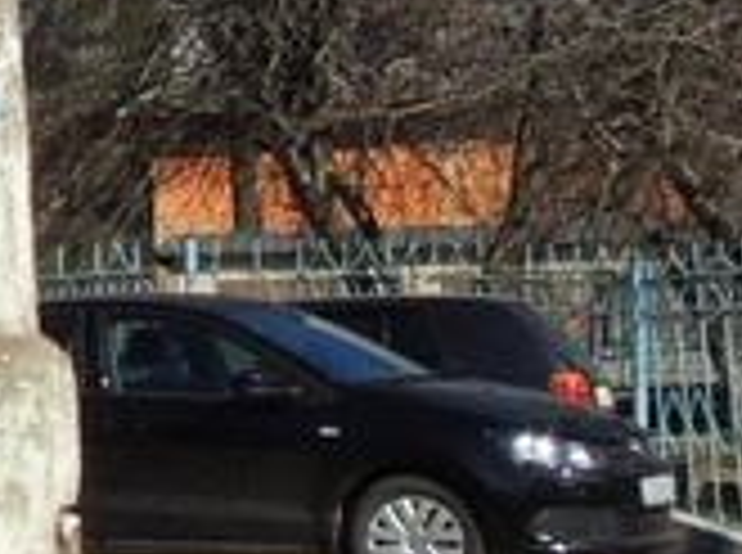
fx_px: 3315
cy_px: 20
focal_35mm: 155
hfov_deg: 11.4
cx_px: -778
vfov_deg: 9.5
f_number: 6.9
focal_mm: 5.3
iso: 400
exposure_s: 1/1250
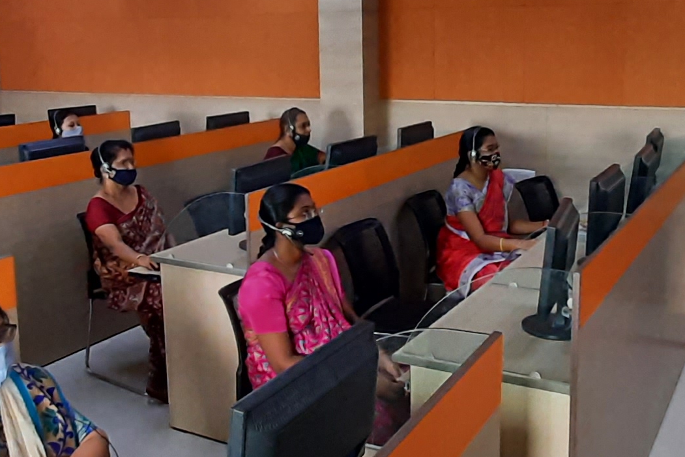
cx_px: 336
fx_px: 799
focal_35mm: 42
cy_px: 194
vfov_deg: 31.9
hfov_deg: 46.4
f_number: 2.2
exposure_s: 1/50
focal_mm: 1.42
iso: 250
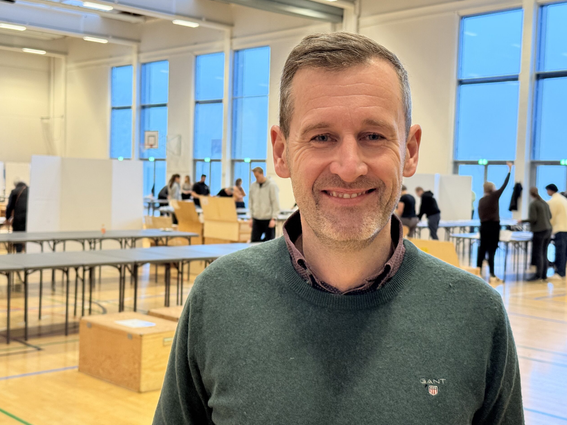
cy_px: 209
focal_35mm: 49
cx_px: 285
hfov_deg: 38.9
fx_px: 803
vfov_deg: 29.7
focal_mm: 6.76
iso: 200
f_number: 1.78
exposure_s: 1/100
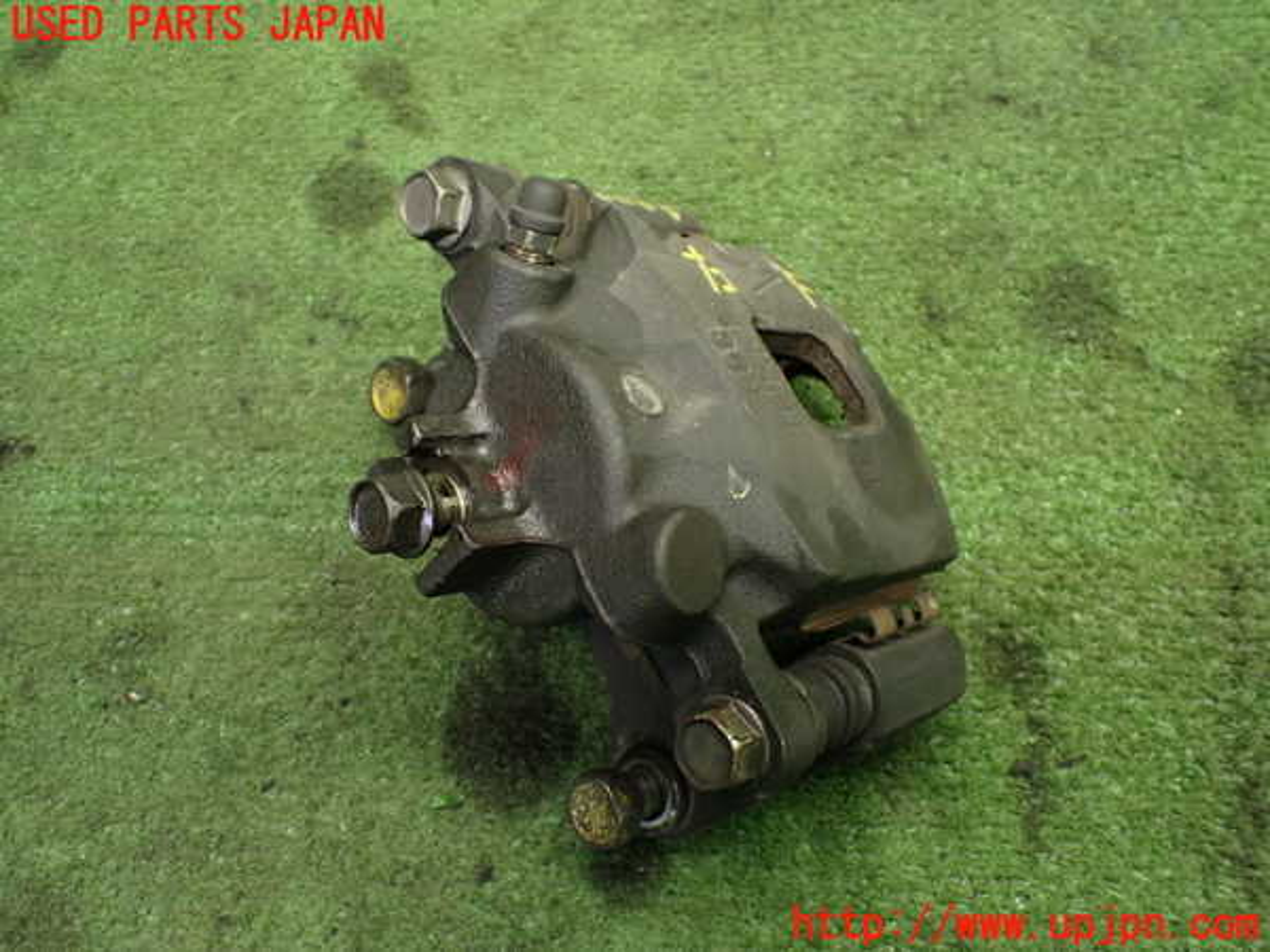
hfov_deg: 60.0
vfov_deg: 46.8
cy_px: 476
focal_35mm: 30
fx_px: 1101
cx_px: 635
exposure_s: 1/100
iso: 800
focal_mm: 5.4
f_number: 2.3
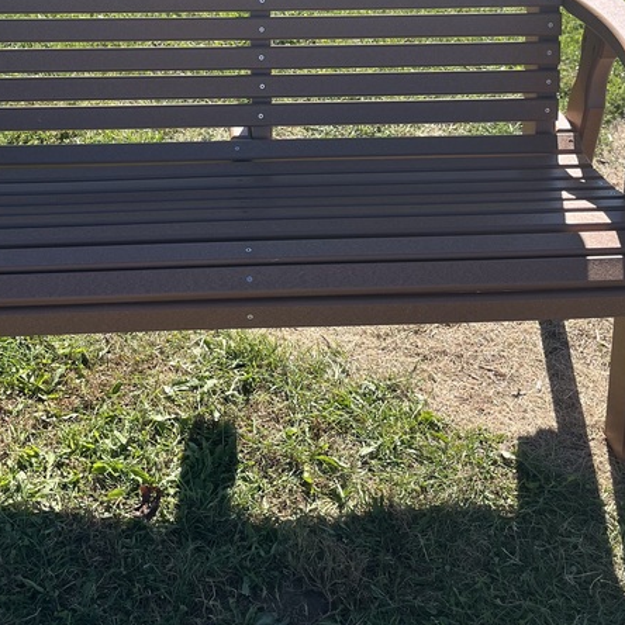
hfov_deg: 32.1
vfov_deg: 31.0
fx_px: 1083
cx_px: 252
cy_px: 82
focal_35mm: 53
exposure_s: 1/1623
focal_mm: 5.1
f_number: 1.6
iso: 50
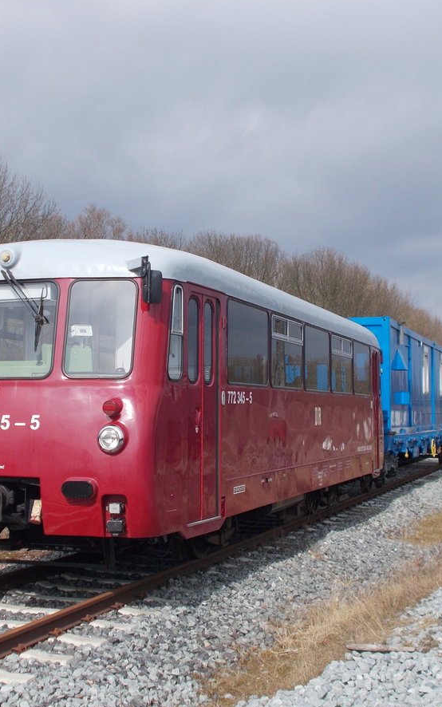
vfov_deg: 36.3
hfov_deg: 23.1
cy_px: 355
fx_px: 1079
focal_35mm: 56
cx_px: 170
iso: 80
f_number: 9.8
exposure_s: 1/125
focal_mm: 6.9
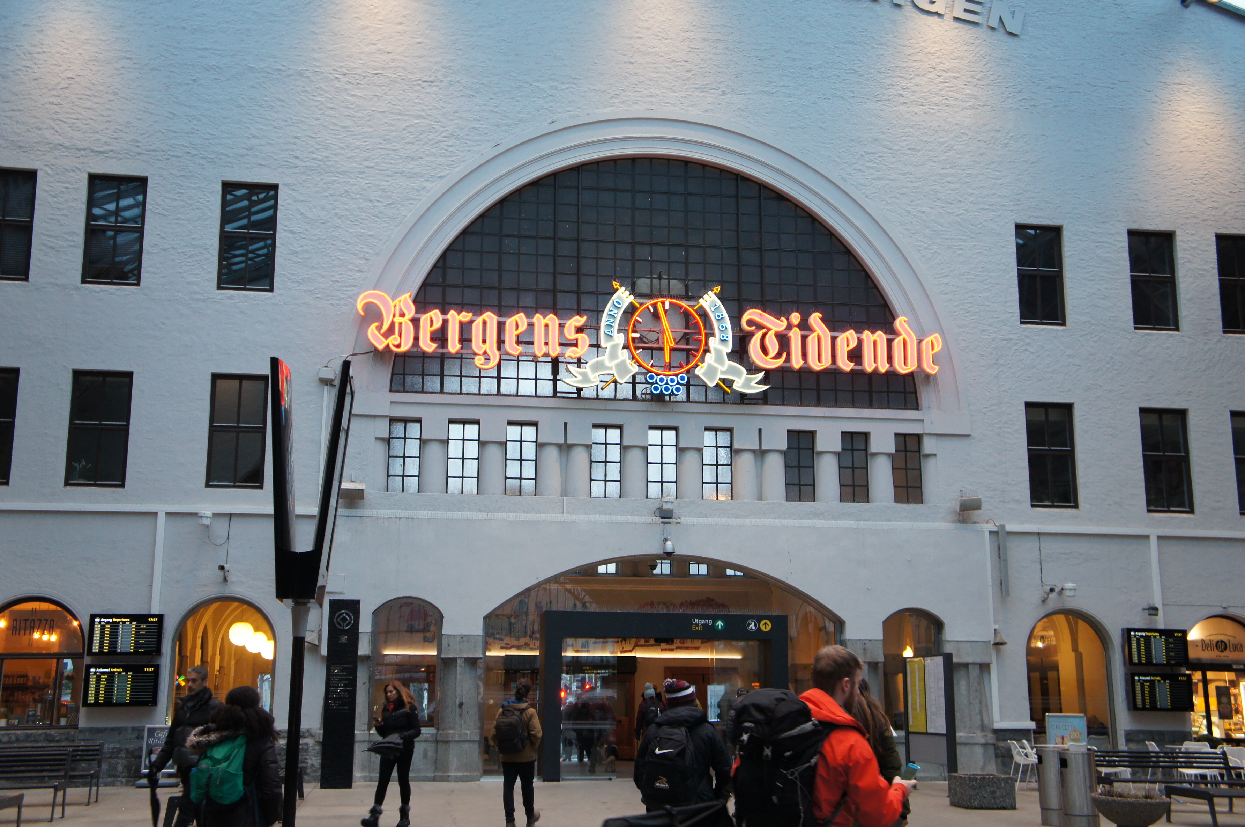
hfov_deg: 48.0
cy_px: 414
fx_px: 1399
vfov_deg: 32.9
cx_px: 622
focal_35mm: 40
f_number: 4
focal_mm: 27
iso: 800
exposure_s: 1/60
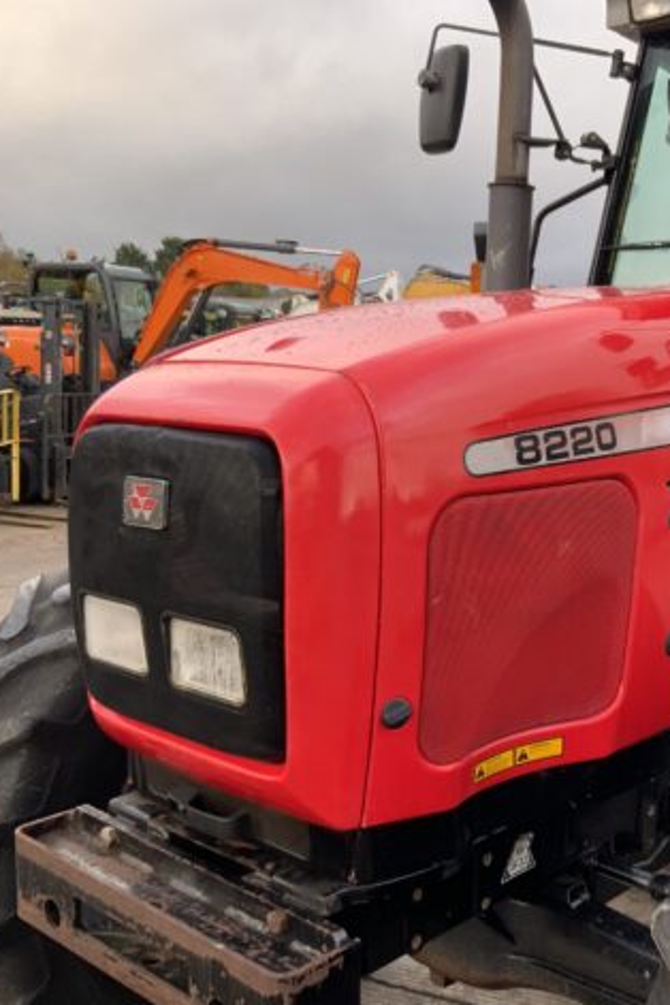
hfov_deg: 31.7
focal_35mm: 41
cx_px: 548
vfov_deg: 47.4
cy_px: 510
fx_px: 1144
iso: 32
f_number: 1.8
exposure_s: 1/122
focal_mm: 3
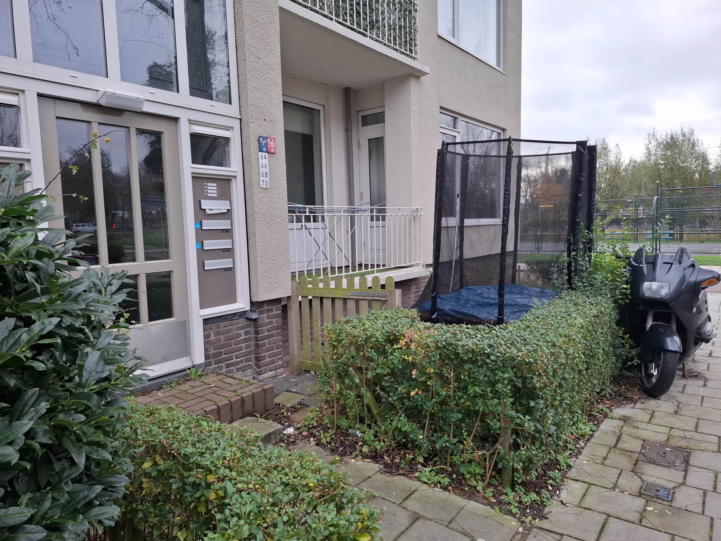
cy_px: 270
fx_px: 479
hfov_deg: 73.9
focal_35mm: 23
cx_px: 360
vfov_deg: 58.9
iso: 64
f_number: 1.8
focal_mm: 5.5
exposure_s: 1/100
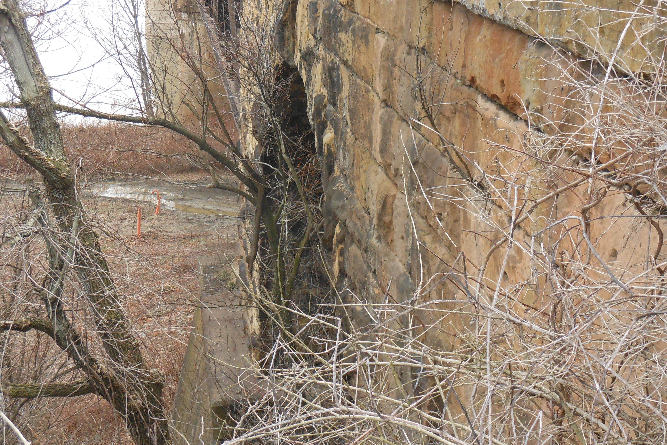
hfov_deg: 31.4
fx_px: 1186
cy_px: 148
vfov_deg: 21.2
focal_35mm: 64
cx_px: 335
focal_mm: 8.9
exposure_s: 1/60
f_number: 4
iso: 250
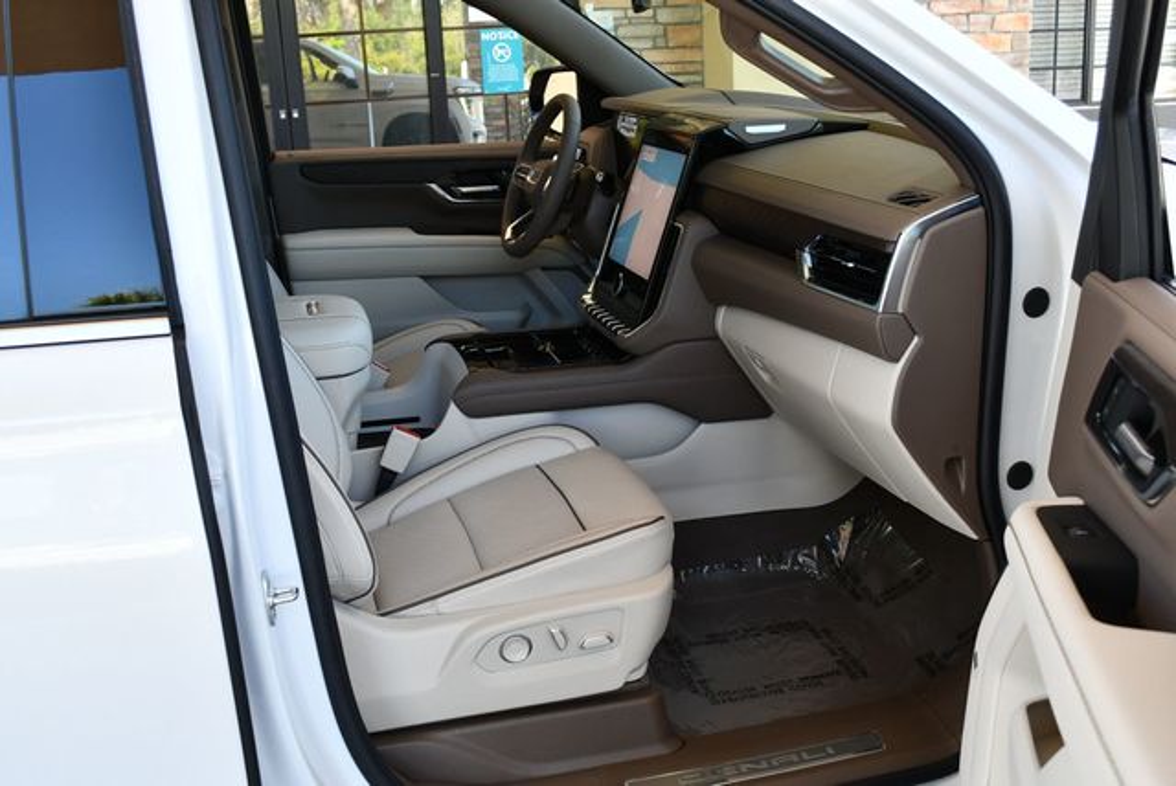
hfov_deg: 53.1
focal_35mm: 36
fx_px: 1177
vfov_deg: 36.9
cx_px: 588
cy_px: 393
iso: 400
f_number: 4.5
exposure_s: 1/250
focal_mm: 18
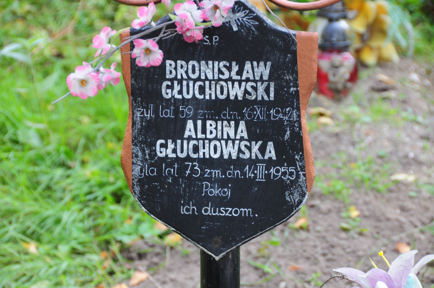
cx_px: 217
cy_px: 144
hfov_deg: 13.1
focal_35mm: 158
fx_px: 1896
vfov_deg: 8.7
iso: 250
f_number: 7.1
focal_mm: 105
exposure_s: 1/60
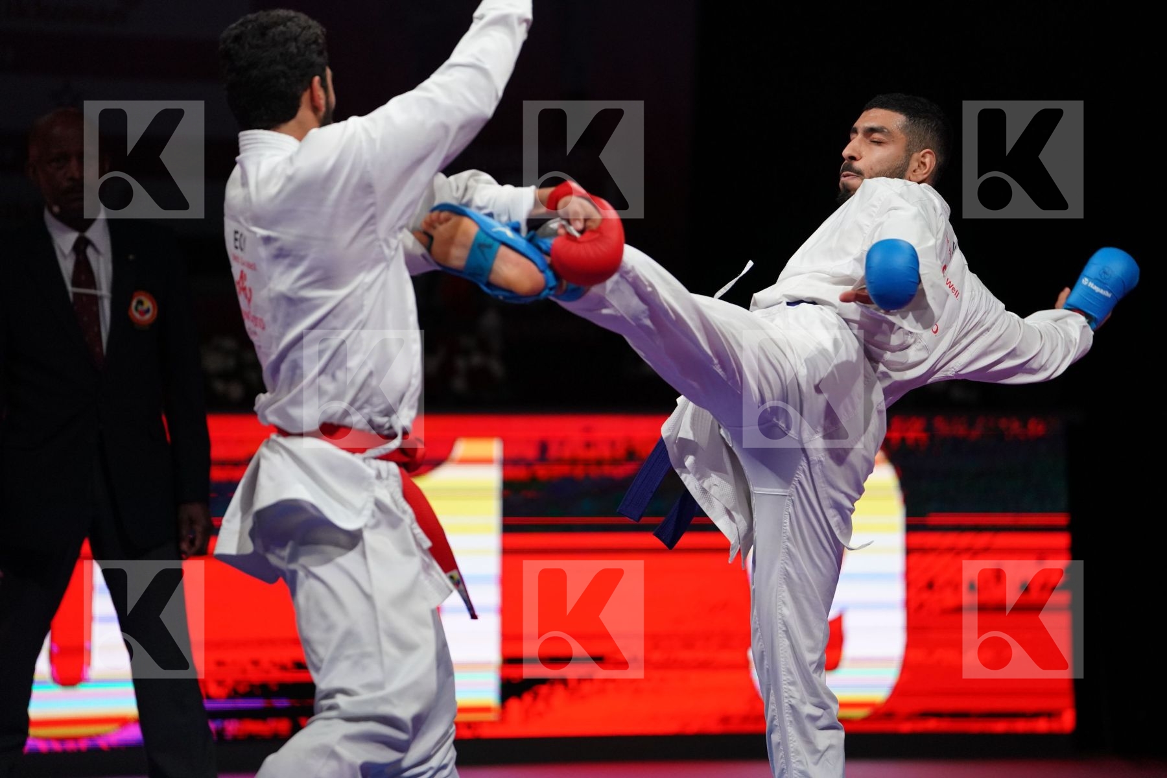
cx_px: 584
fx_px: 6483
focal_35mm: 200
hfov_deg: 10.3
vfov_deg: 6.9
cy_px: 389
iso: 2500
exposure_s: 1/1000
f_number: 2.8
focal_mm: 200
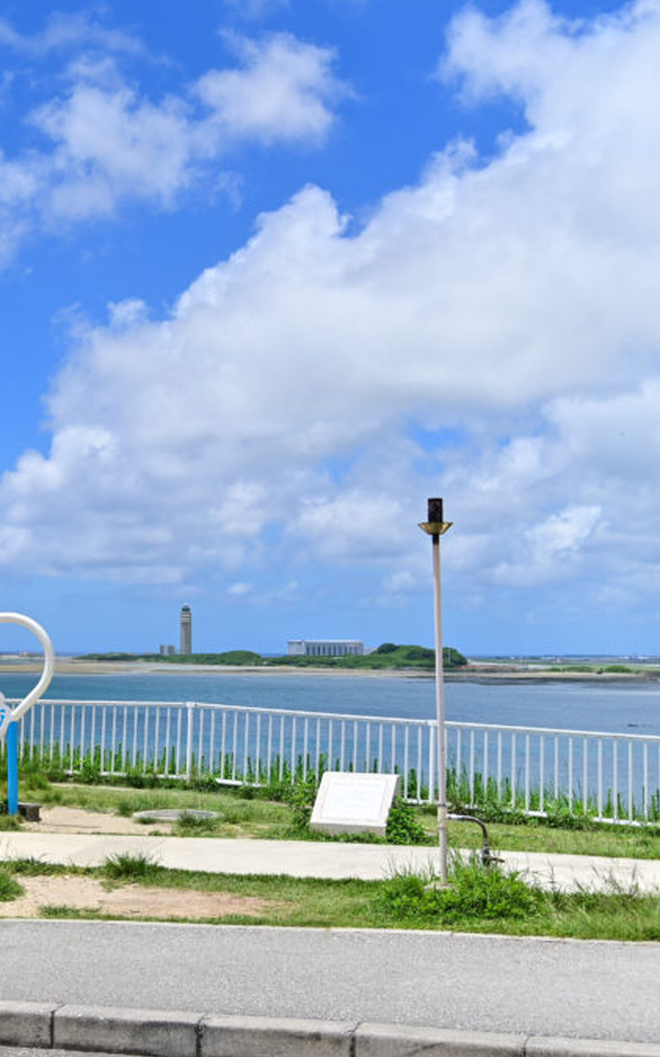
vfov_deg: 41.8
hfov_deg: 25.7
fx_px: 1382
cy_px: 525
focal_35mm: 48
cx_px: 28
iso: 100
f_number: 4
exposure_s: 1/1600
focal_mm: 31
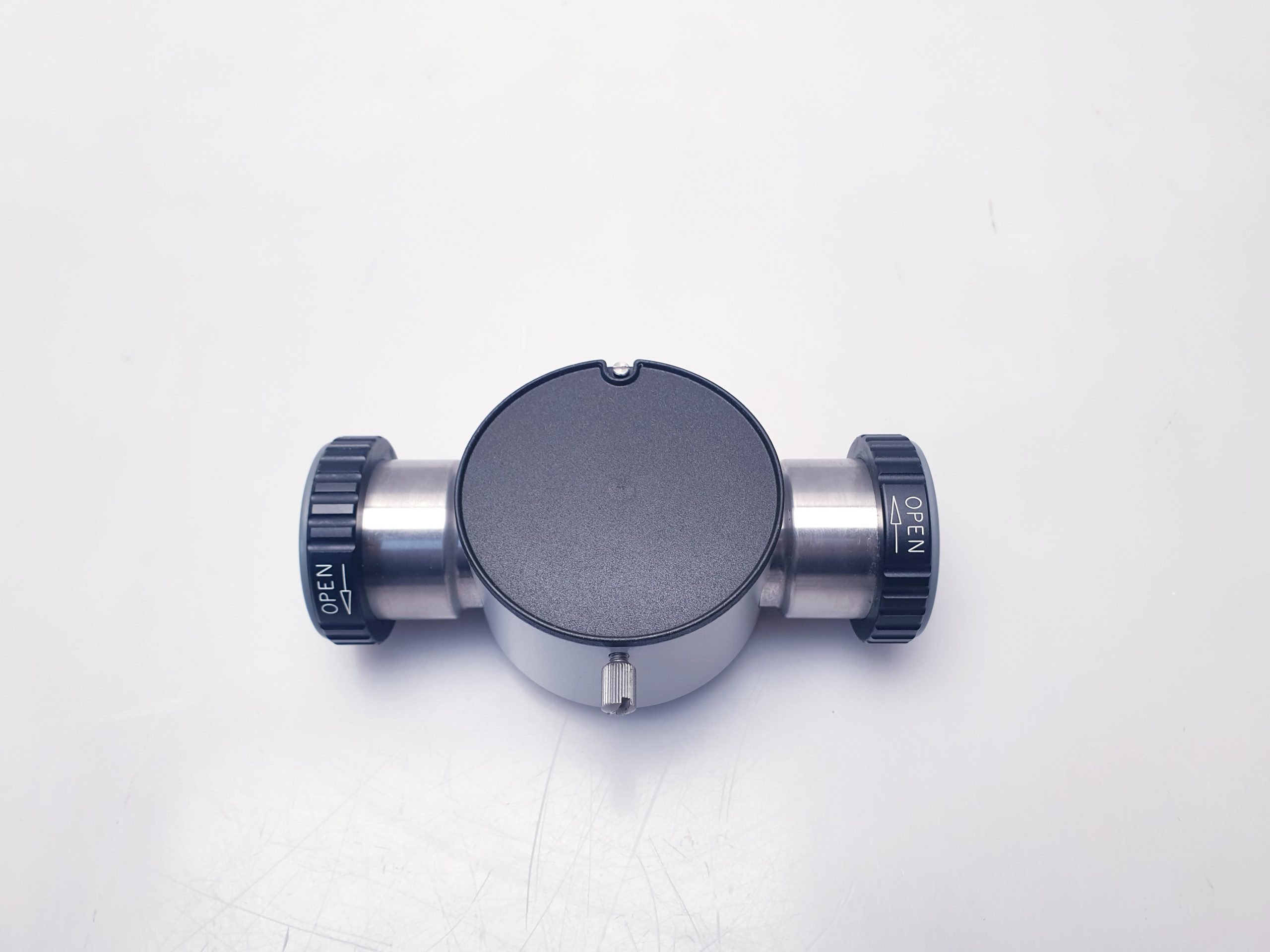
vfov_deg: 53.1
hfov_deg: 67.3
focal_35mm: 26
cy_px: 476
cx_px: 635
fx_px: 954
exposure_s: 1/50
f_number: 2.4
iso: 80
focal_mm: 4.3
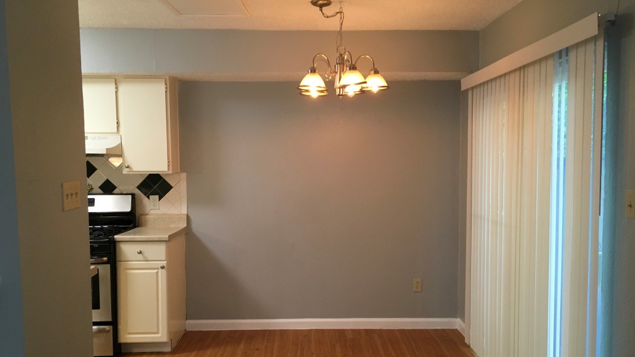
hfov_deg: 61.0
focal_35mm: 32
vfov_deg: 36.7
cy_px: 195
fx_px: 539
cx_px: 318
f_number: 2.2
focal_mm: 4.15
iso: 100
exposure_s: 1/30
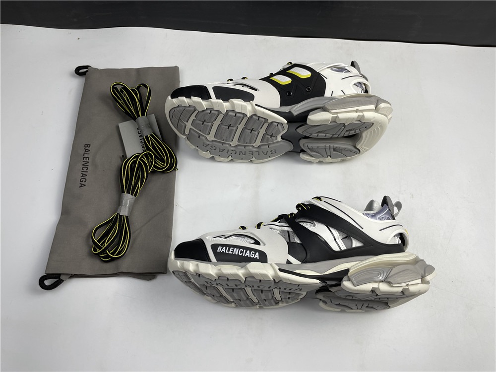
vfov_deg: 53.1
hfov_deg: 67.3
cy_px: 186
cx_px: 248
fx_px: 373
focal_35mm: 26
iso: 32
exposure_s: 1/100
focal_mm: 4.2
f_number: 1.6
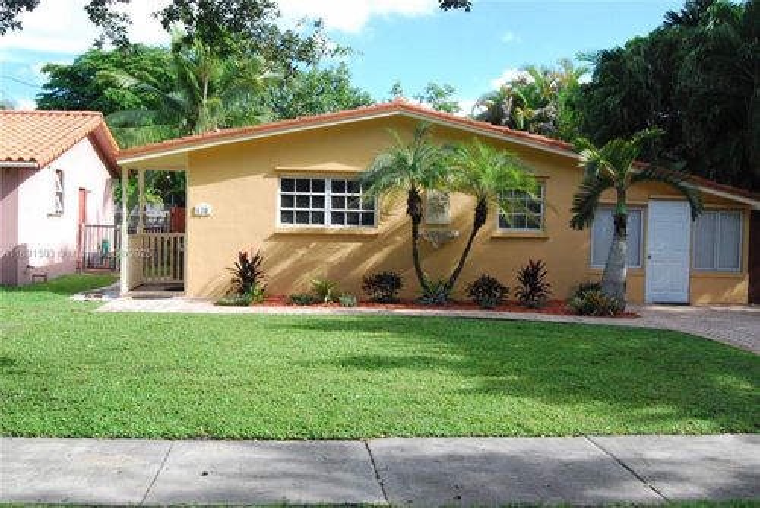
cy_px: 254
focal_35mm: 42
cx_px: 380
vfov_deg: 31.9
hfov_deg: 46.4
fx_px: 887
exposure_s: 1/500
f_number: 11
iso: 1600
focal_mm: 28
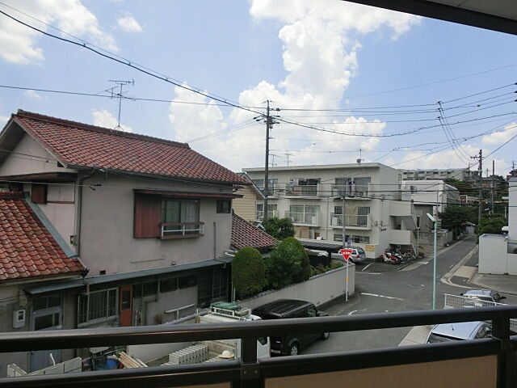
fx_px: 358
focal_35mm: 24
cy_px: 194
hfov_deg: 71.6
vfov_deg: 56.8
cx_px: 258
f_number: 7.9
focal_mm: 4.24
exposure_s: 1/200
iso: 80
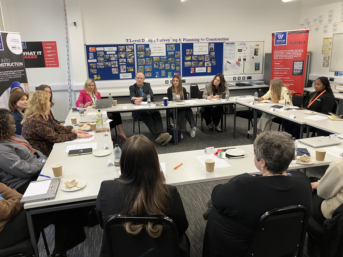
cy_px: 128
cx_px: 172
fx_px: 277
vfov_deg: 49.7
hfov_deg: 63.4
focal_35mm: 28
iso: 40
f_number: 1.8
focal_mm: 3.99
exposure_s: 1/50
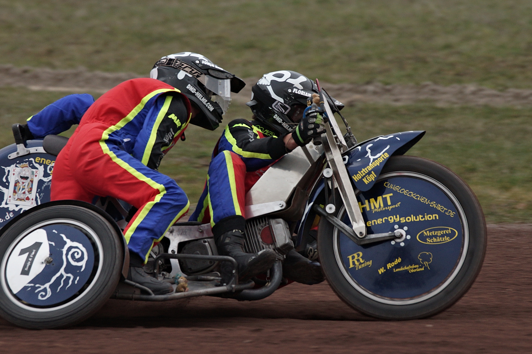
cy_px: 177
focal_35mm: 450
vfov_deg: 3.1
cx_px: 266
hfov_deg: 4.6
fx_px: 6649
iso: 800
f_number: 8
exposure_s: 1/800
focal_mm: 300
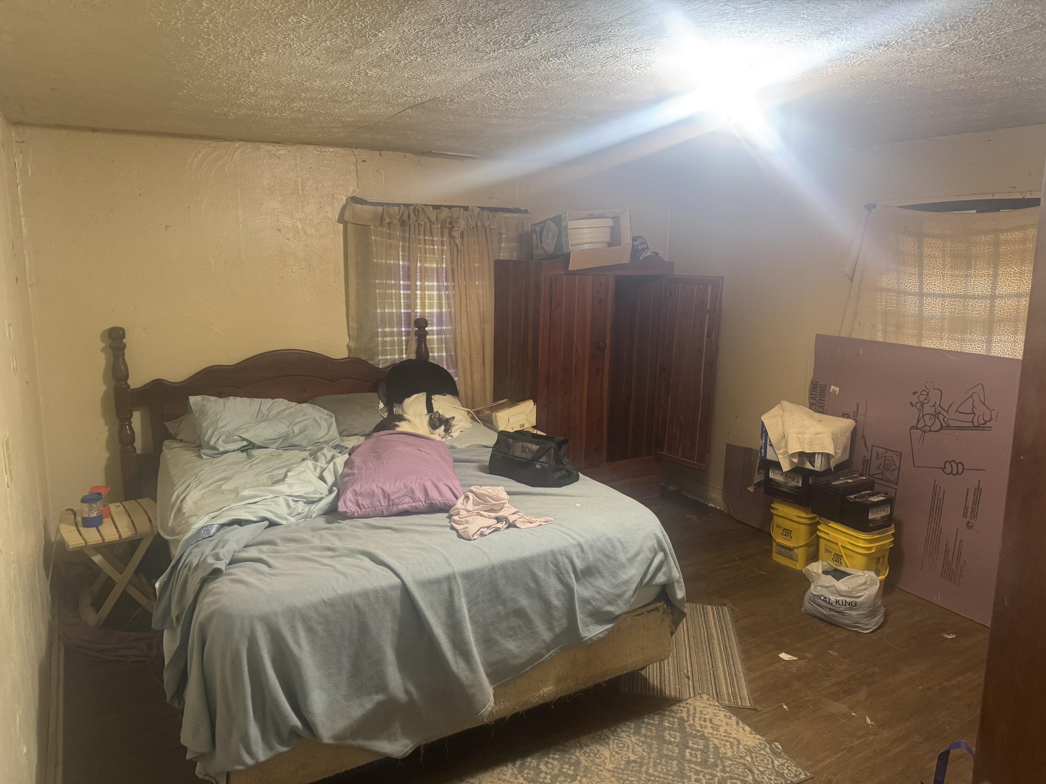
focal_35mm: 24
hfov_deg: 71.6
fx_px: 725
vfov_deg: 56.8
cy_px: 392
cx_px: 523
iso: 320
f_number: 1.78
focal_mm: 6.76
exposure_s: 1/60
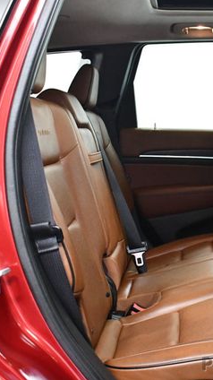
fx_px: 573
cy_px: 190
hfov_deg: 20.6
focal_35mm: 57
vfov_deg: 36.6
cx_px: 192
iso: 3600
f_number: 3.5
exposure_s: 1/60
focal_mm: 18
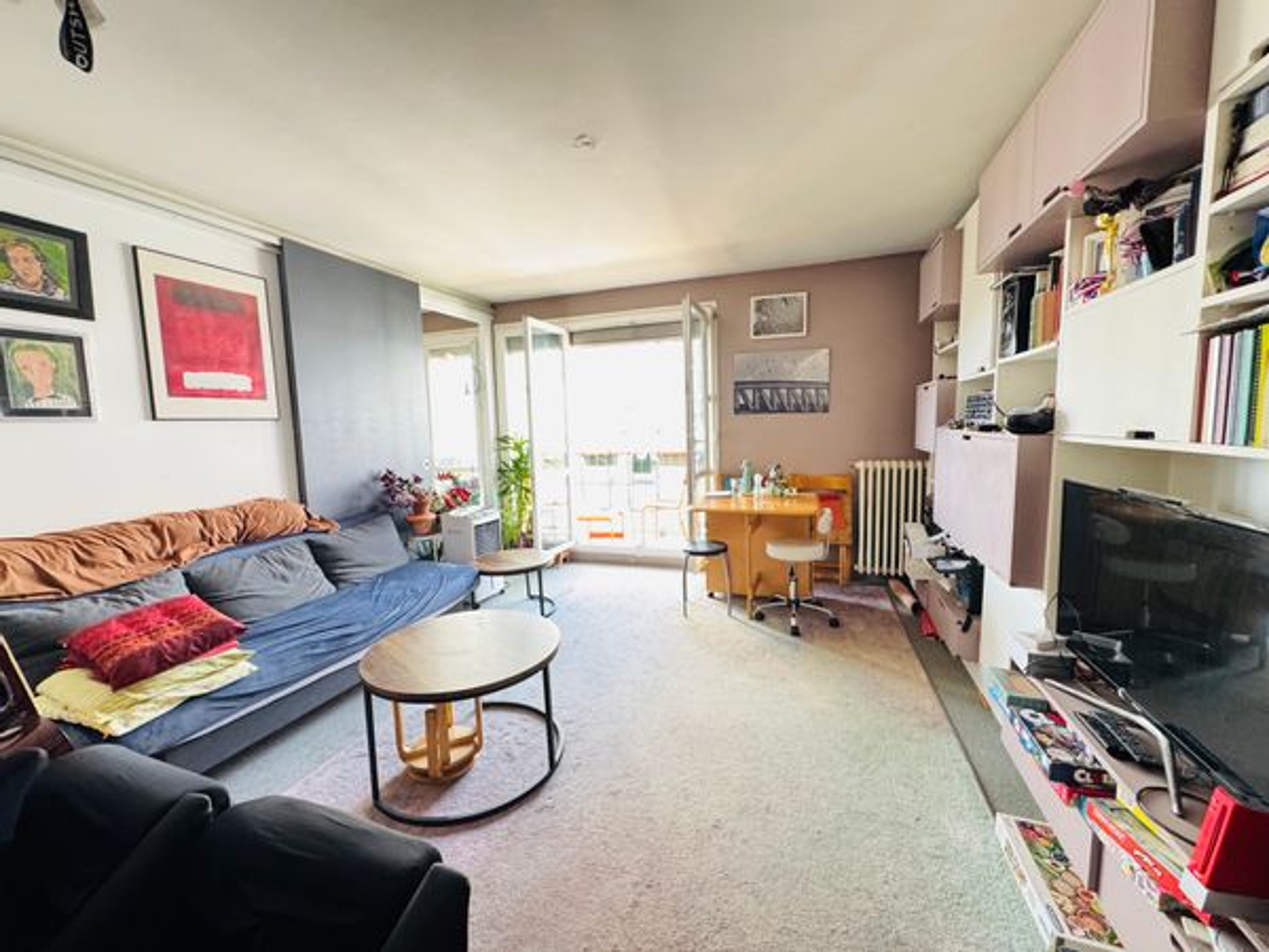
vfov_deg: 85.7
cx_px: 634
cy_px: 476
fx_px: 513
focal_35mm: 14
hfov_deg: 102.1
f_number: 2.2
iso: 500
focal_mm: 2.22
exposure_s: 1/60
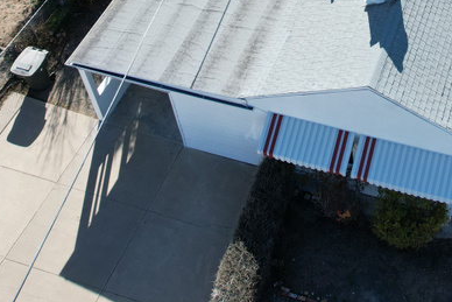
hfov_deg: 32.9
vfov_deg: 21.2
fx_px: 728
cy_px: -92
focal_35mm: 58
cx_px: 397
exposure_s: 1/1600
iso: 150
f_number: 2.8
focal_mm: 8.38
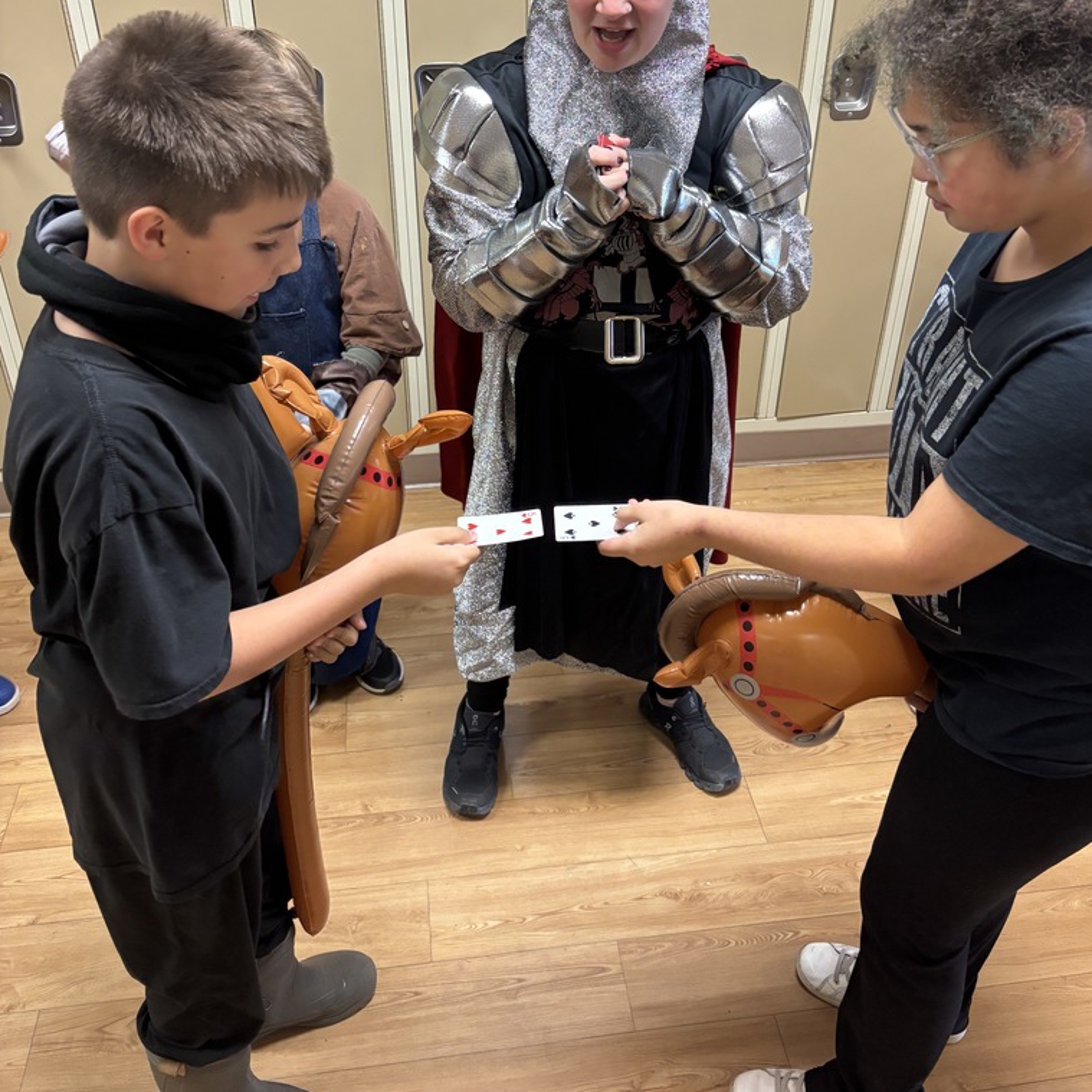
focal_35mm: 31
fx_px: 1106
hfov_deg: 52.5
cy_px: 417
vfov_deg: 52.0
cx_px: 550
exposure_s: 1/60
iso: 320
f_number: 1.6
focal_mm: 5.96
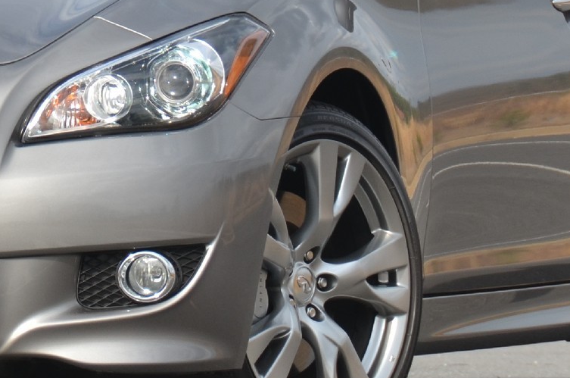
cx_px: 86
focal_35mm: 747
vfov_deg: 1.8
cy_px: 41
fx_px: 11805
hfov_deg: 2.8
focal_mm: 150
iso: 200
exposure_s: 1/640
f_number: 6.3
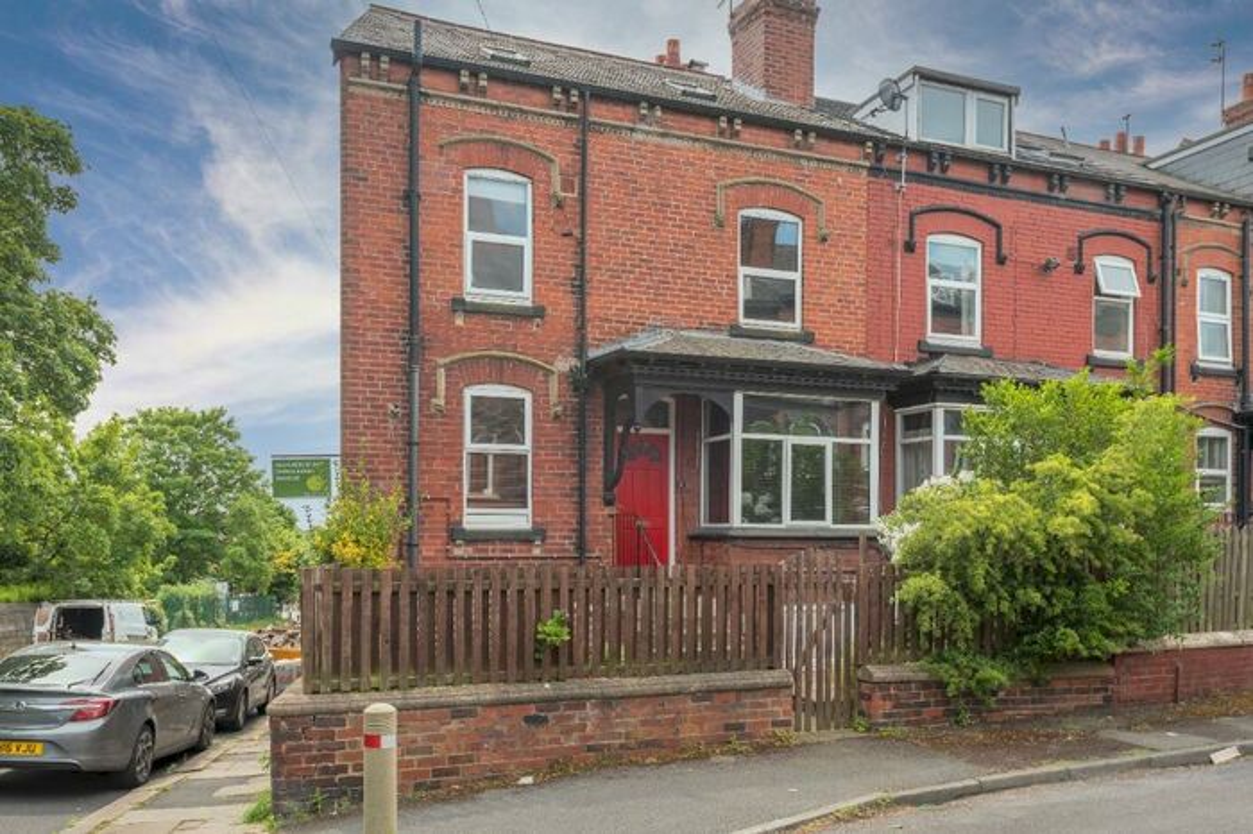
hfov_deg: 62.0
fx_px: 1044
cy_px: 417
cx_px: 626
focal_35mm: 30
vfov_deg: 43.6
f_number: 8
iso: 200
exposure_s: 1/200
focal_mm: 30
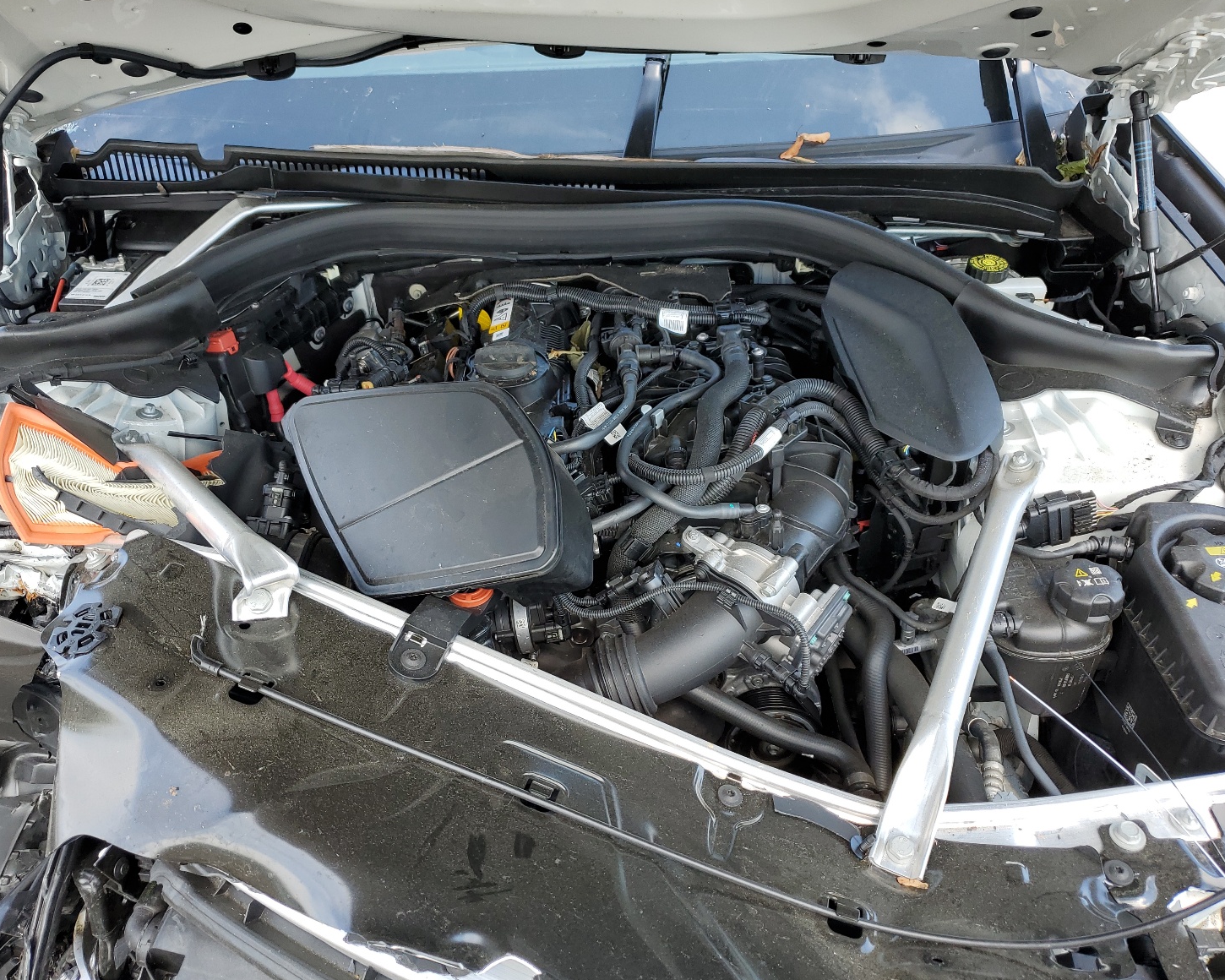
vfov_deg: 51.5
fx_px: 1015
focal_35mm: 28
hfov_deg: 62.2
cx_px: 591
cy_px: 495
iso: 50
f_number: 1.5
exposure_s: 1/370
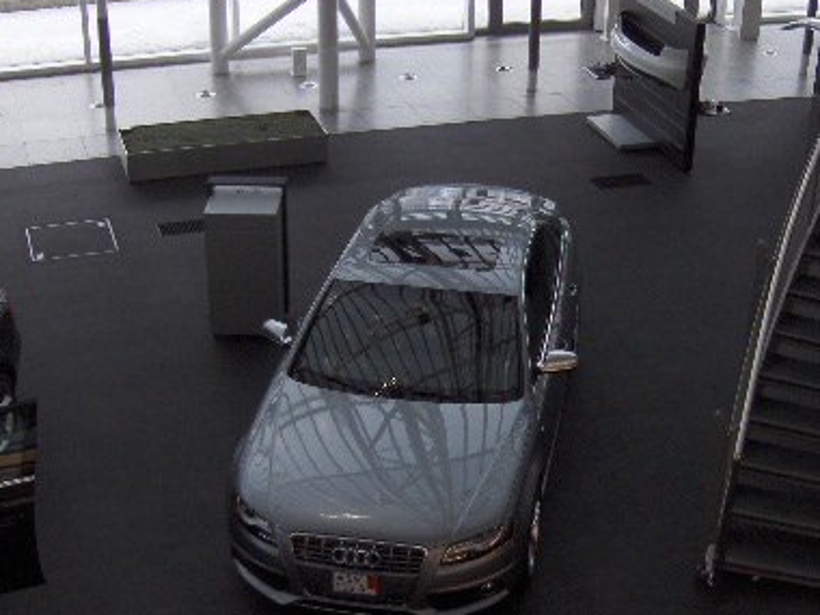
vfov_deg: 24.7
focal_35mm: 59
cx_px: 457
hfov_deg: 32.7
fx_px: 1398
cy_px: 421
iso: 200
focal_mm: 7.5
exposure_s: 1/166
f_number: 2.8
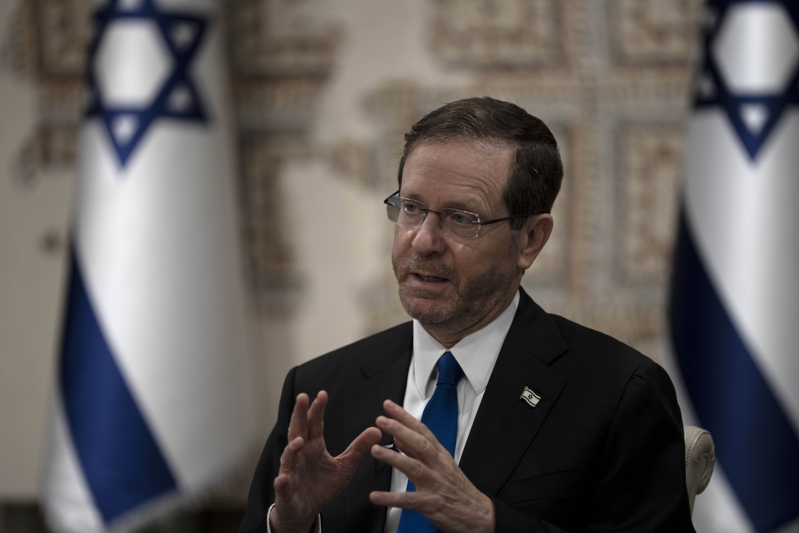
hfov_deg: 9.8
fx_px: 4683
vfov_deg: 6.5
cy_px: 260
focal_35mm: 211
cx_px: 416
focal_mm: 200
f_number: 2.8
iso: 800
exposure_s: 1/250
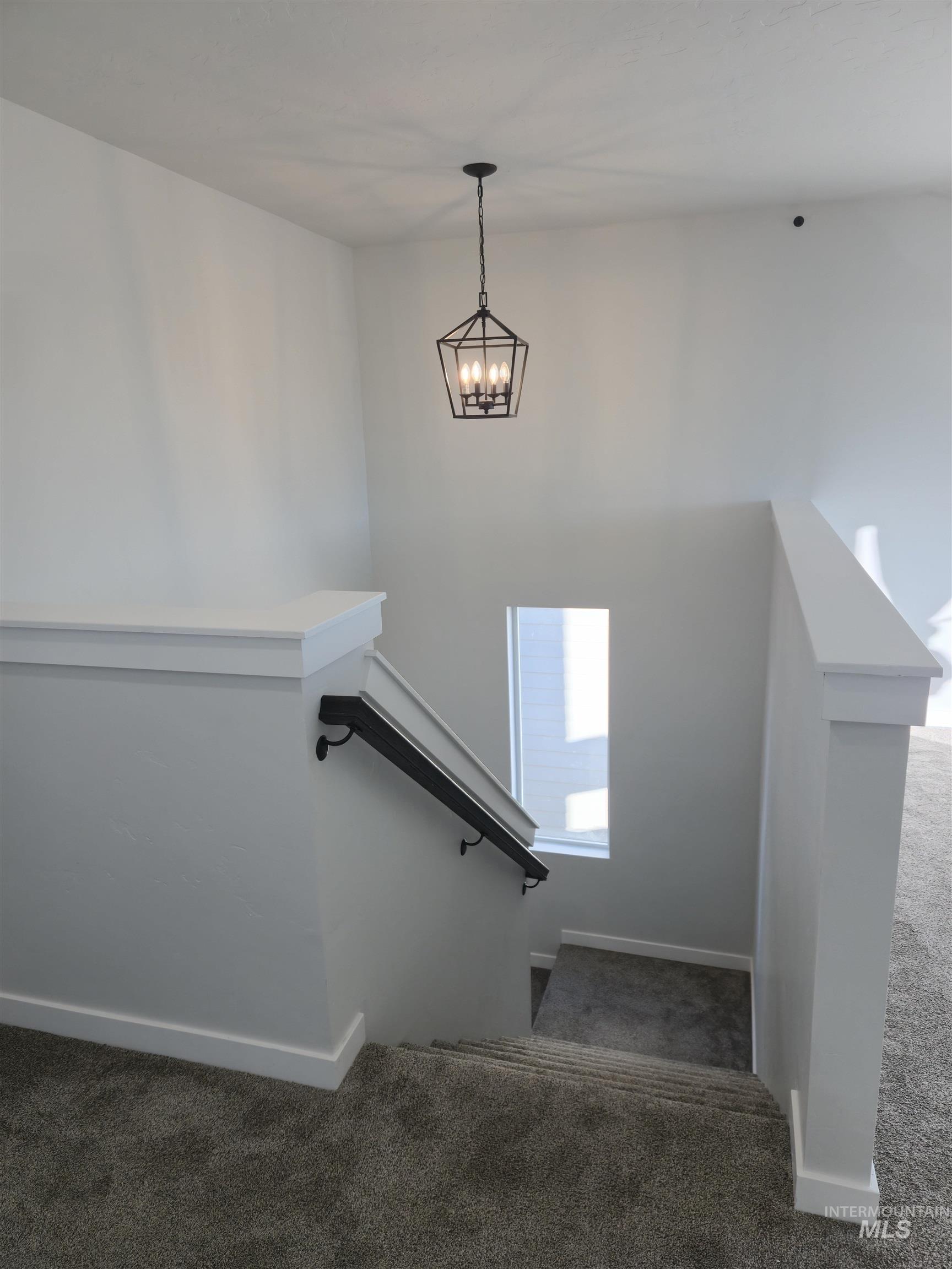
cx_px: 476
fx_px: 843
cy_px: 634
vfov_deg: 73.9
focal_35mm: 23
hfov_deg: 58.9
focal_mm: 5.4
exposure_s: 1/120
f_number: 1.8
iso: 40
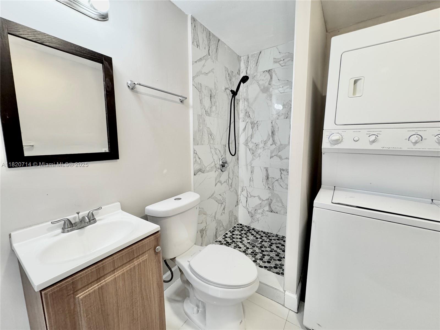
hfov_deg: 102.1
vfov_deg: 85.7
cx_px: 220
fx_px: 178
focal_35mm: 14
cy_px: 165
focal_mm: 2.22
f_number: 2.2
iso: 320
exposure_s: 1/120
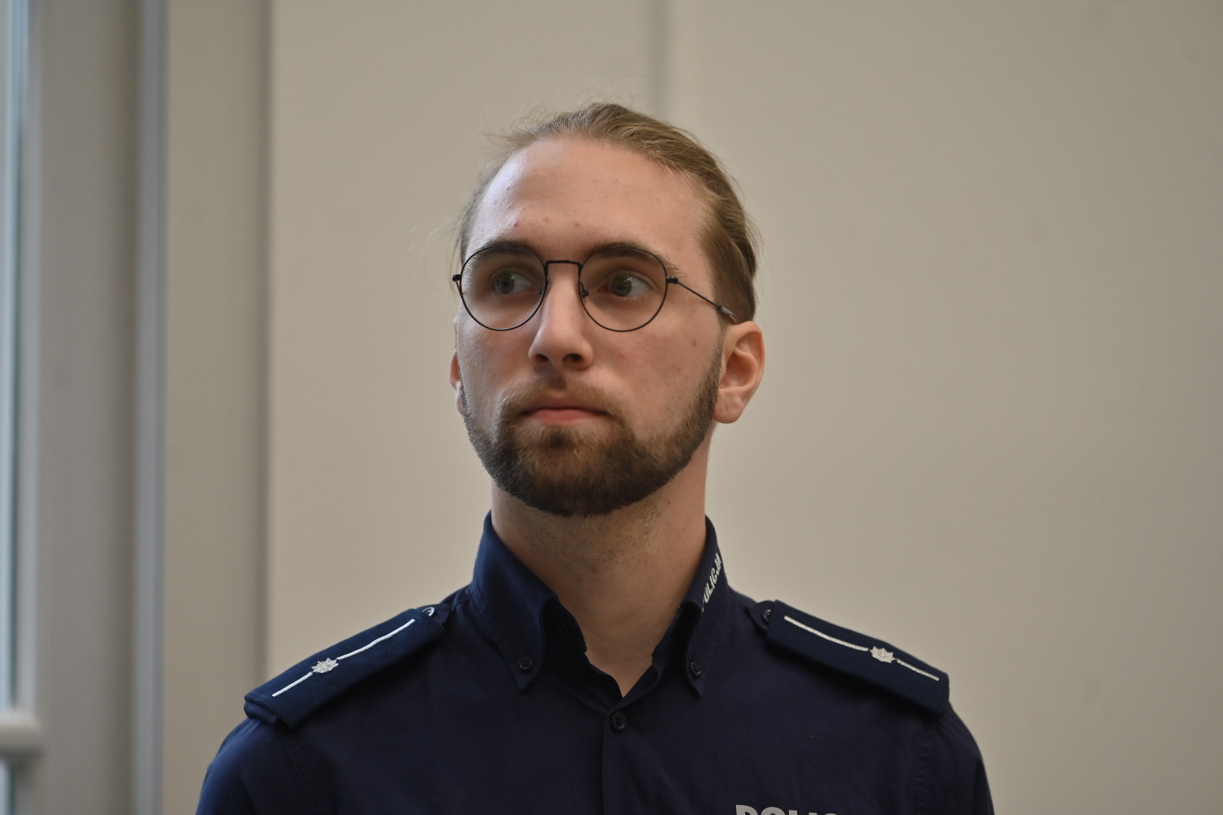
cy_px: 408
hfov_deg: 11.4
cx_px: 612
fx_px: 6115
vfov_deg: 7.6
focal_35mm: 180
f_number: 2.8
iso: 400
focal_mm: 180
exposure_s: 1/400
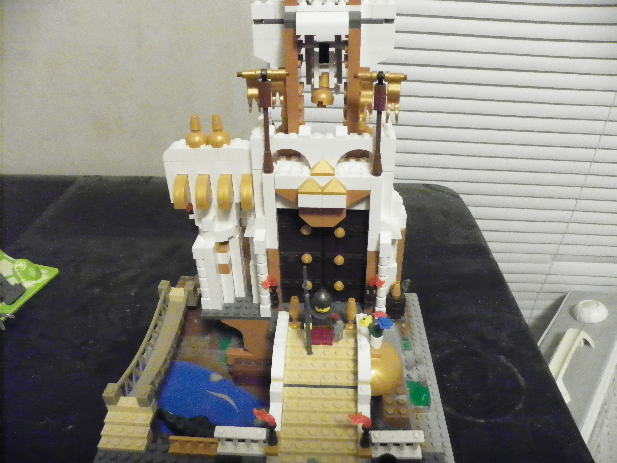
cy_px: 232
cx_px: 308
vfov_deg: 53.1
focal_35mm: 26
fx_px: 463
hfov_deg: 67.3
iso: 1600
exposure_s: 1/30
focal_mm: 4.6
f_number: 2.8
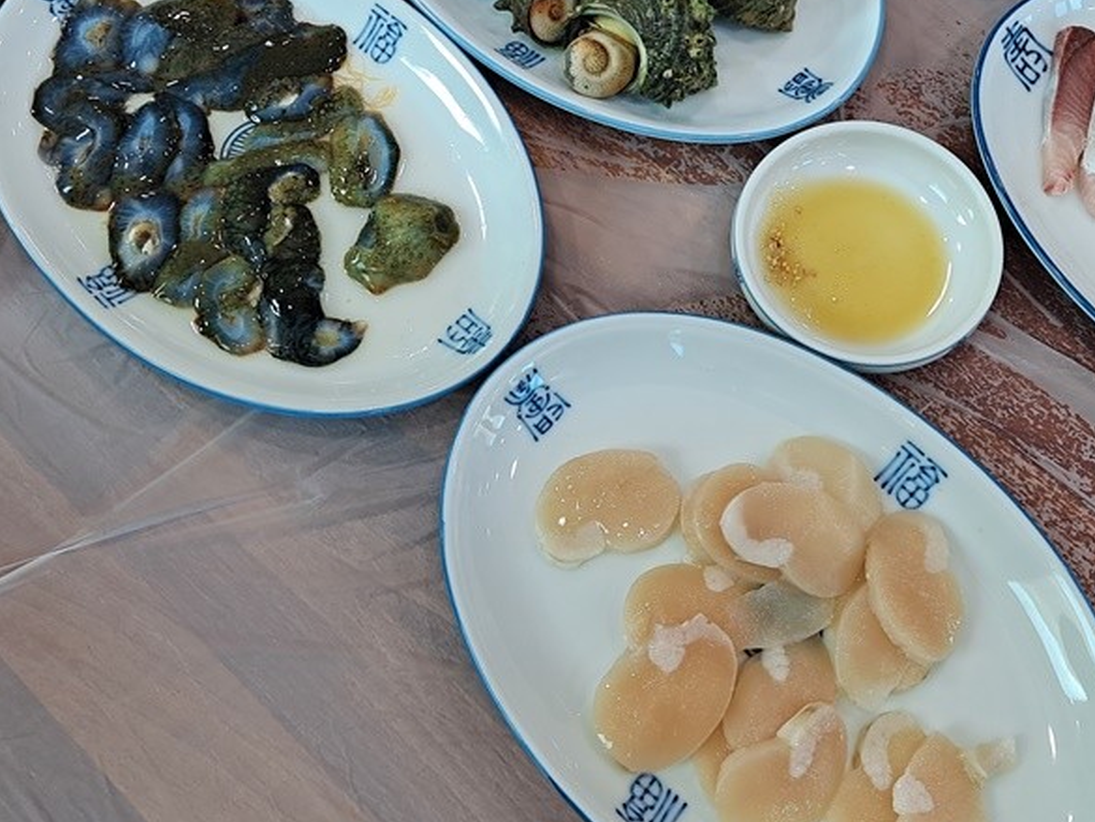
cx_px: 603
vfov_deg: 34.4
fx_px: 1297
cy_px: 210
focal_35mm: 41
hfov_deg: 45.7
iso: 64
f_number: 1.8
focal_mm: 5.23
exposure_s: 1/60
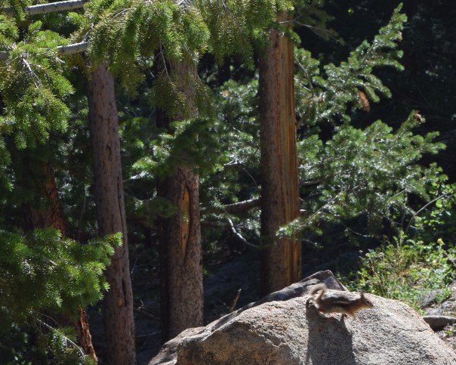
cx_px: 331
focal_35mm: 173
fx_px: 2335
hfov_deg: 11.1
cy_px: 305
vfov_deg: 8.9
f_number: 8
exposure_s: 1/250
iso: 220
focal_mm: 55
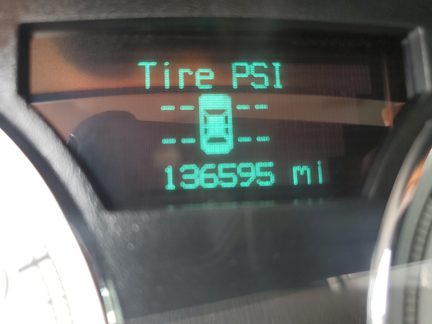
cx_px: 216
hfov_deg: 67.3
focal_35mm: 26
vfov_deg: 53.1
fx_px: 324
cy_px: 162
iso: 72
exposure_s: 1/60.2
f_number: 1.5
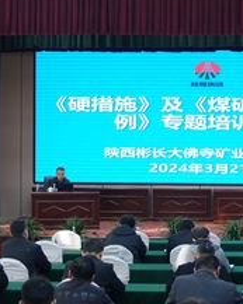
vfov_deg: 24.4
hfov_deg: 19.5
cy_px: 181
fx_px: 703
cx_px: 185
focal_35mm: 78
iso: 1250
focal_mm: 30
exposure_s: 1/160
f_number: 4
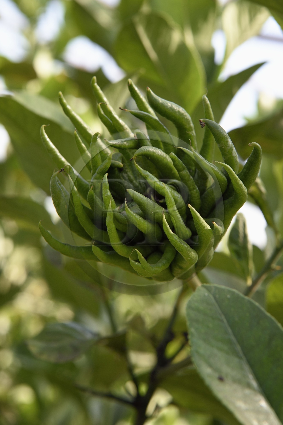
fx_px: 825
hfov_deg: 19.5
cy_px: 212
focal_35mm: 70
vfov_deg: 28.8
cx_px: 142
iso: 400
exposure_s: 1/80
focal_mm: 70
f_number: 11
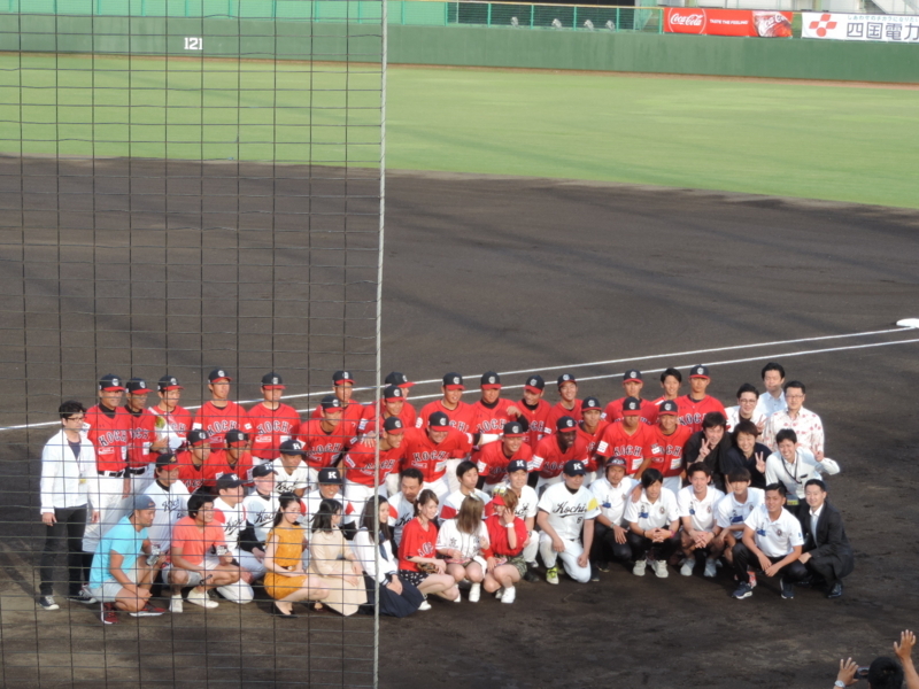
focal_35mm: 120
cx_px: 460
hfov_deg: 16.4
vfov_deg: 12.3
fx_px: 3186
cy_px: 344
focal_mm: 21.4
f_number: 4.2
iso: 80
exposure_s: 1/100
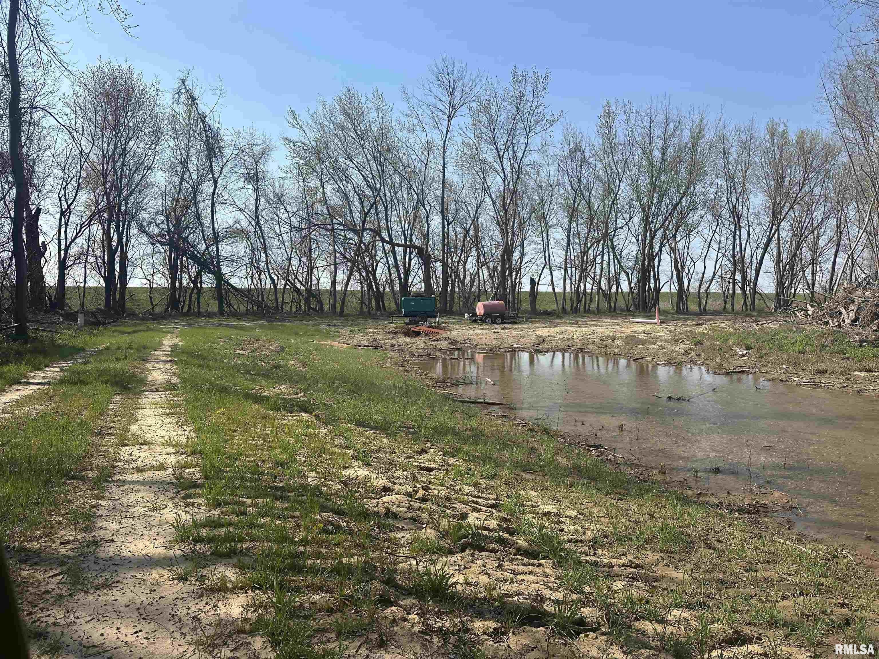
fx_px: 609
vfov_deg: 56.8
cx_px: 440
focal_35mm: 24
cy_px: 330
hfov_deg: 71.6
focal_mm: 6.9
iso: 80
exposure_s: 1/4545
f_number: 1.8
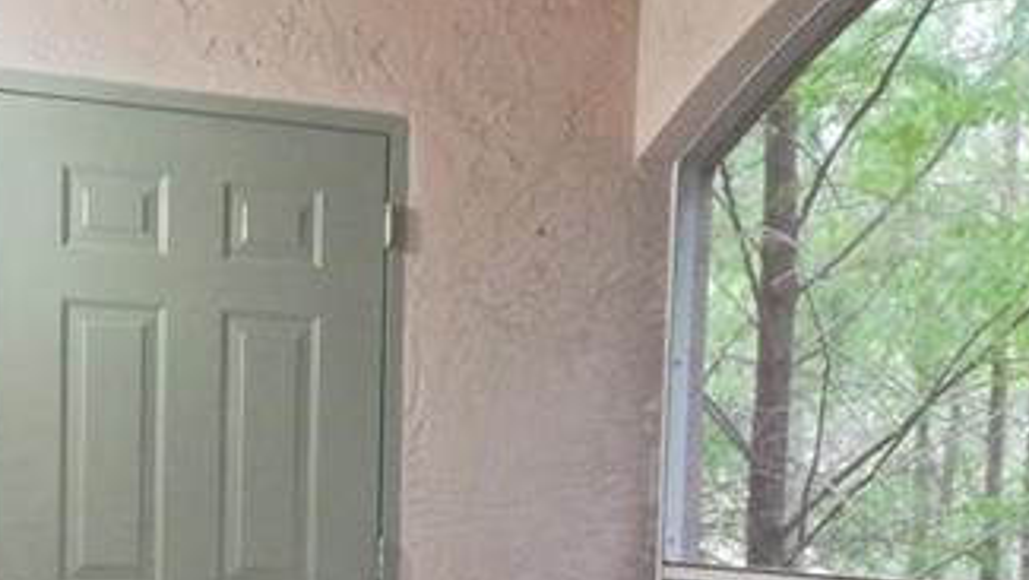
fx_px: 1610
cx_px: 510
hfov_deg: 35.4
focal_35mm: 59
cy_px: 631
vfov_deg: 19.6
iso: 450
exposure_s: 1/15
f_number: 3
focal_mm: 4
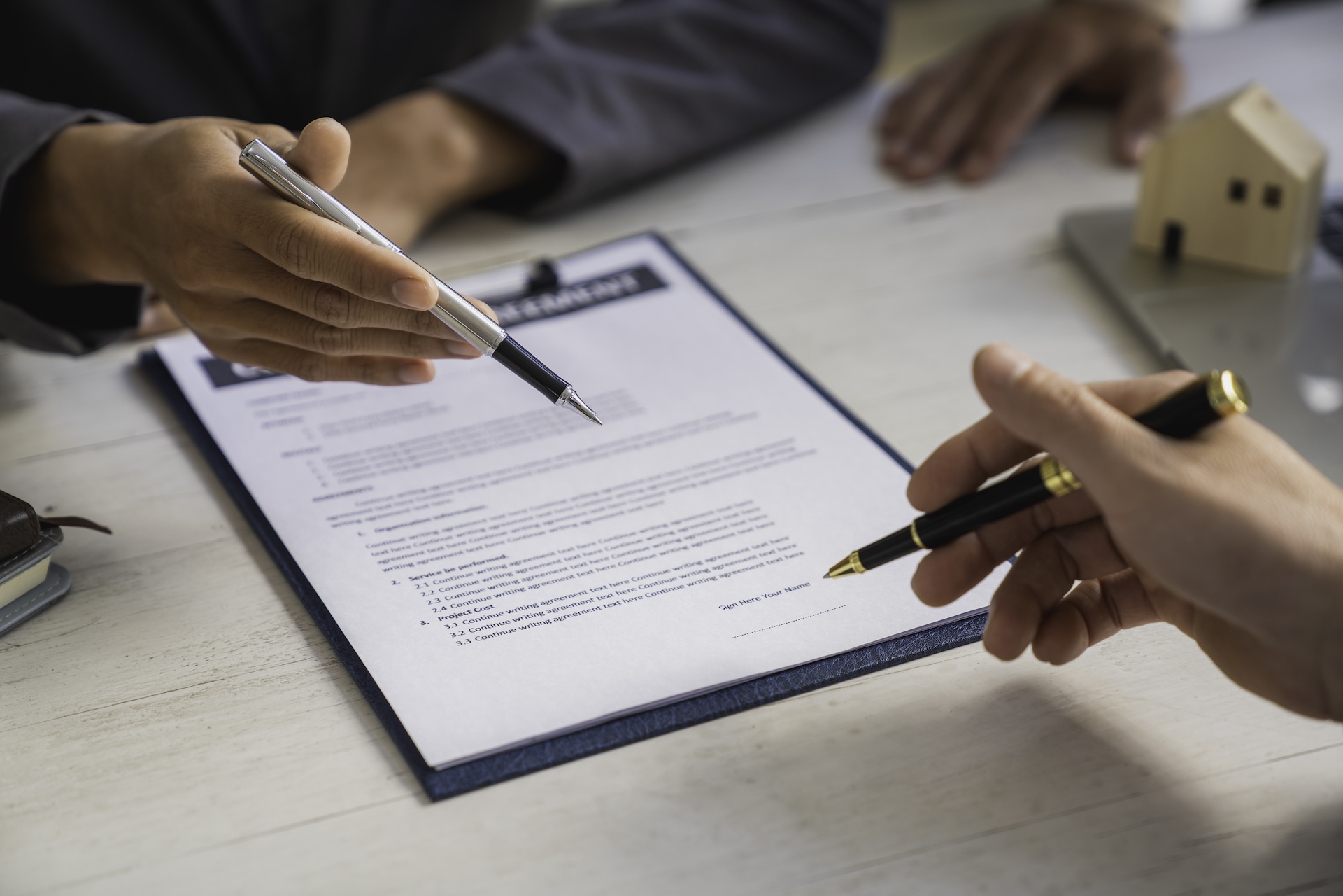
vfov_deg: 19.5
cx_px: 672
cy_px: 448
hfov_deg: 28.8
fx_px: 2611
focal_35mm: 70
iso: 200
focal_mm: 70
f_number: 2.8
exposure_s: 1/125
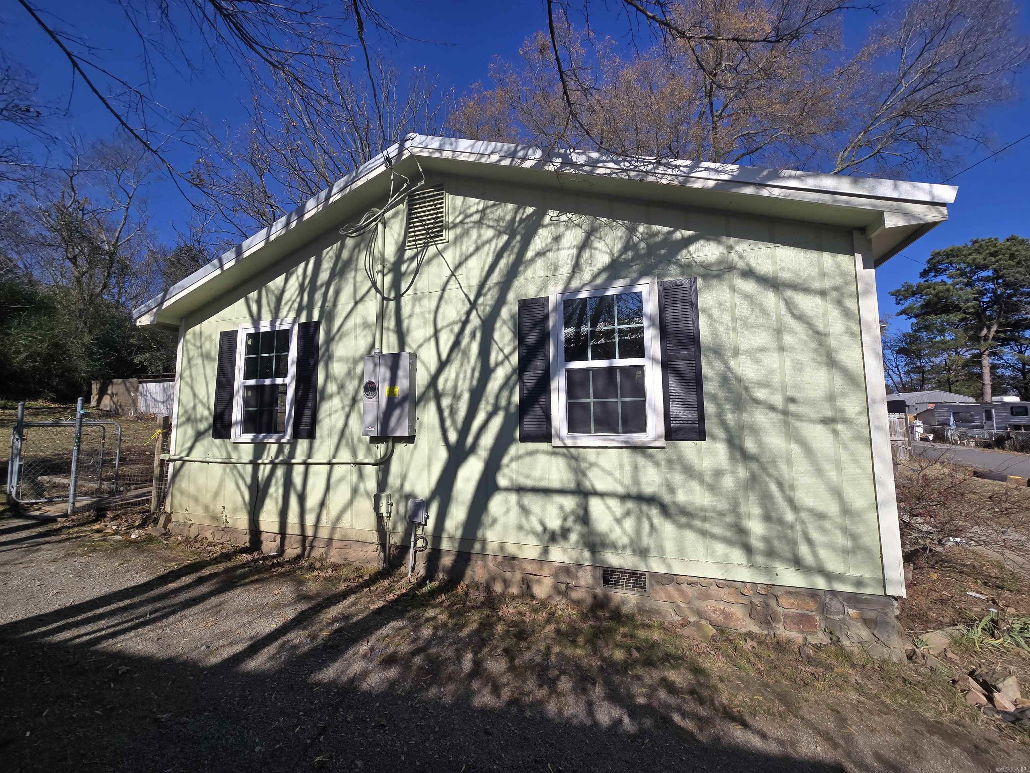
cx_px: 515
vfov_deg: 89.9
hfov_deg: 106.2
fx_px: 387
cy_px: 386
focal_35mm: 13
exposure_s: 1/2321
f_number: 2.2
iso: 50
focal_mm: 2.2
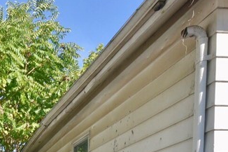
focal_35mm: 50
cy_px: 222
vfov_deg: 22.6
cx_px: -22
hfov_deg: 34.4
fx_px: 316
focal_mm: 15
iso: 200
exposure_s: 1/320
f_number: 9
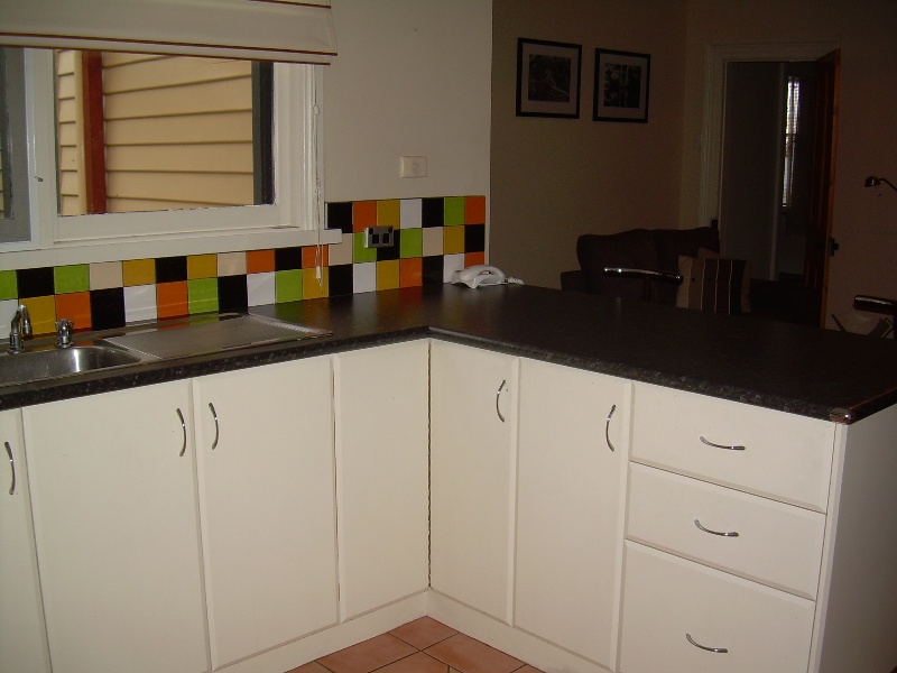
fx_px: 985
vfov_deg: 37.7
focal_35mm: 38
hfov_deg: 49.0
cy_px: 336
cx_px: 448
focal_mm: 6.3
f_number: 2.8
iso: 50
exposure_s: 1/60
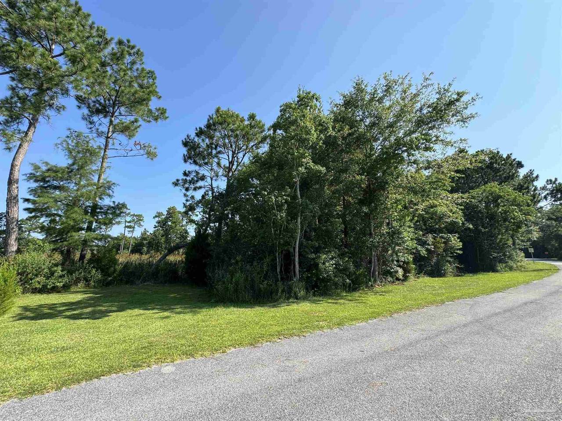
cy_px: 210
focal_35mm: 14
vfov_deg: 85.7
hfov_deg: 102.1
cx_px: 281
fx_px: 227
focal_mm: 2.22
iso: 40
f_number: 2.2
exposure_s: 1/467
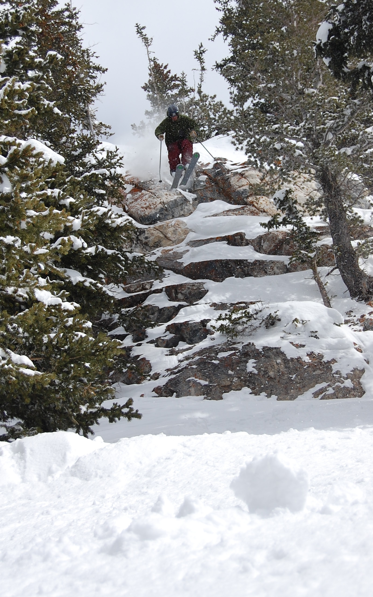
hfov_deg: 16.5
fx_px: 1285
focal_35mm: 79
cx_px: 196
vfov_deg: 26.1
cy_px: 231
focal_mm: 38
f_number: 5.6
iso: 200
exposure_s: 1/1250
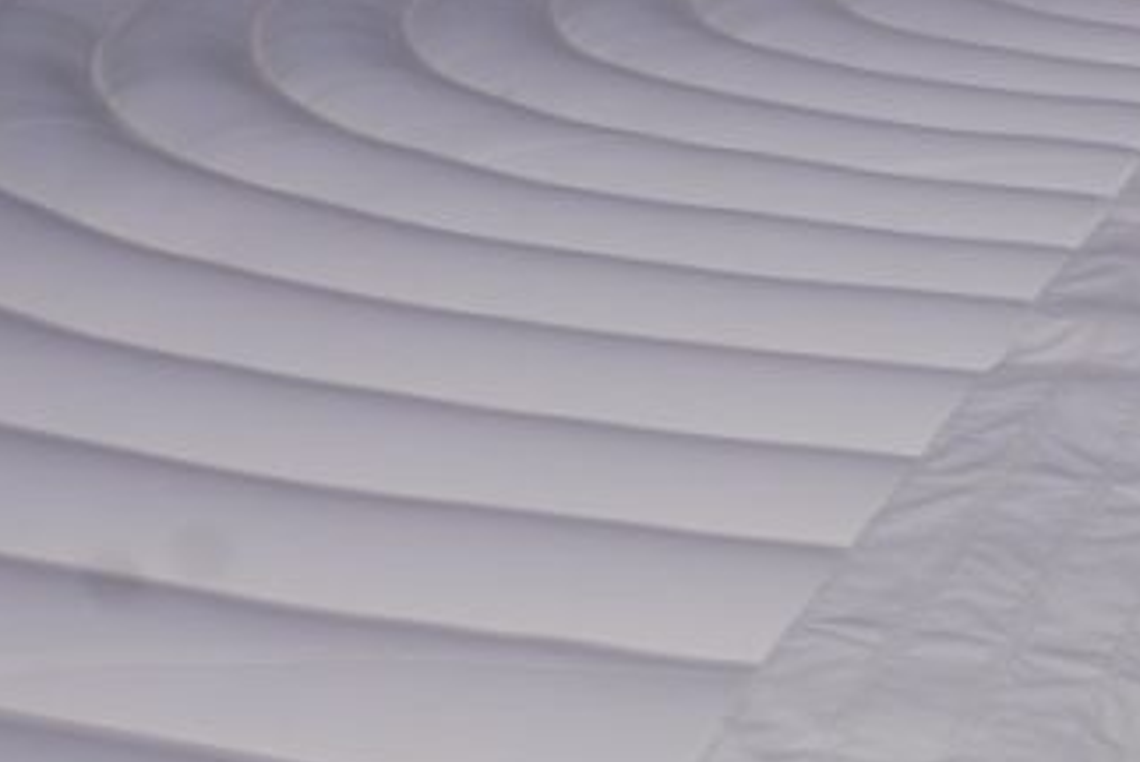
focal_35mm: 76
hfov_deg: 25.2
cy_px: 1187
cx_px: 1175
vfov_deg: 16.2
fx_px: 2409
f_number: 11
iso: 100
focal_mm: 16
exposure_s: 1/800
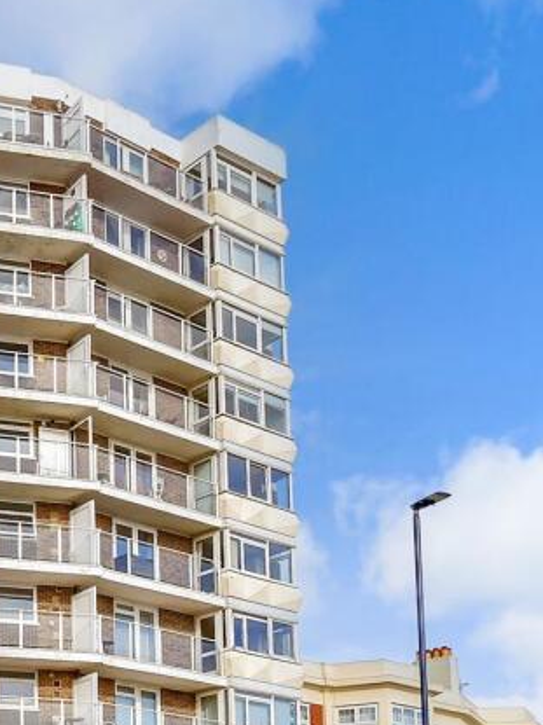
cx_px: 124
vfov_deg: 33.1
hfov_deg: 25.3
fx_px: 1193
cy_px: 546
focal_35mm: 57
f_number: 7.1
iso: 400
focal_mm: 16
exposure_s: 1/1600
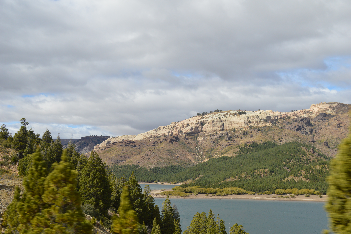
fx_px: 380
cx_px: 176
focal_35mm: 39
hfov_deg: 49.6
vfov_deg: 34.1
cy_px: 117
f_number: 8
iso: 100
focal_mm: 26
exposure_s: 1/250
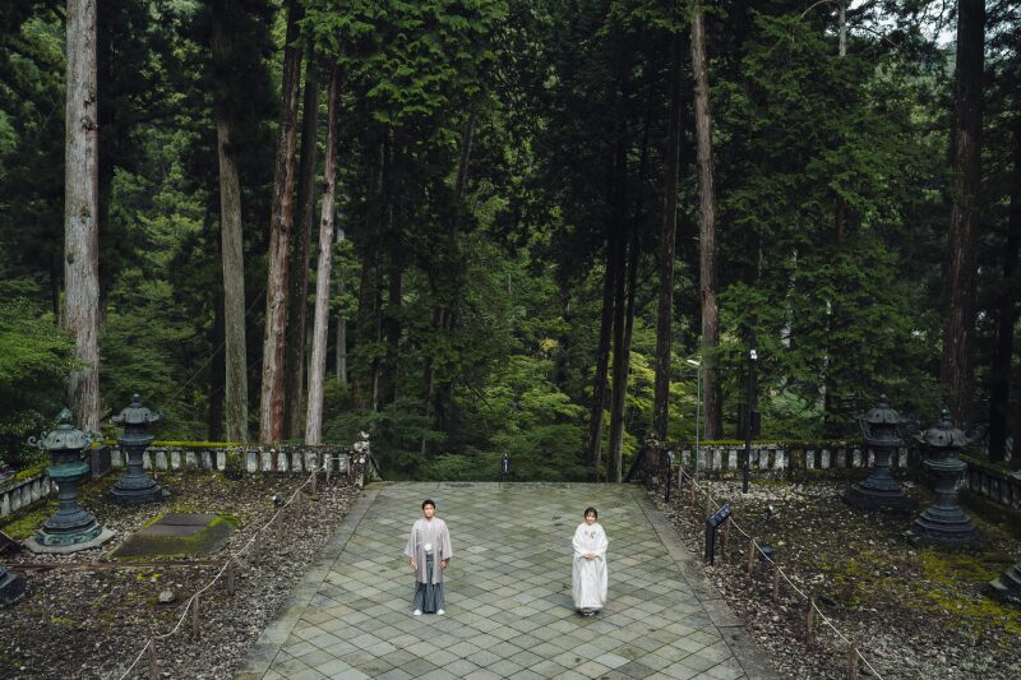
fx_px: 851
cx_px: 510
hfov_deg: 61.9
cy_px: 340
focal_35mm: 30
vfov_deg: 43.6
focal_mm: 20
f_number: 2.5
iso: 100
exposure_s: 1/250
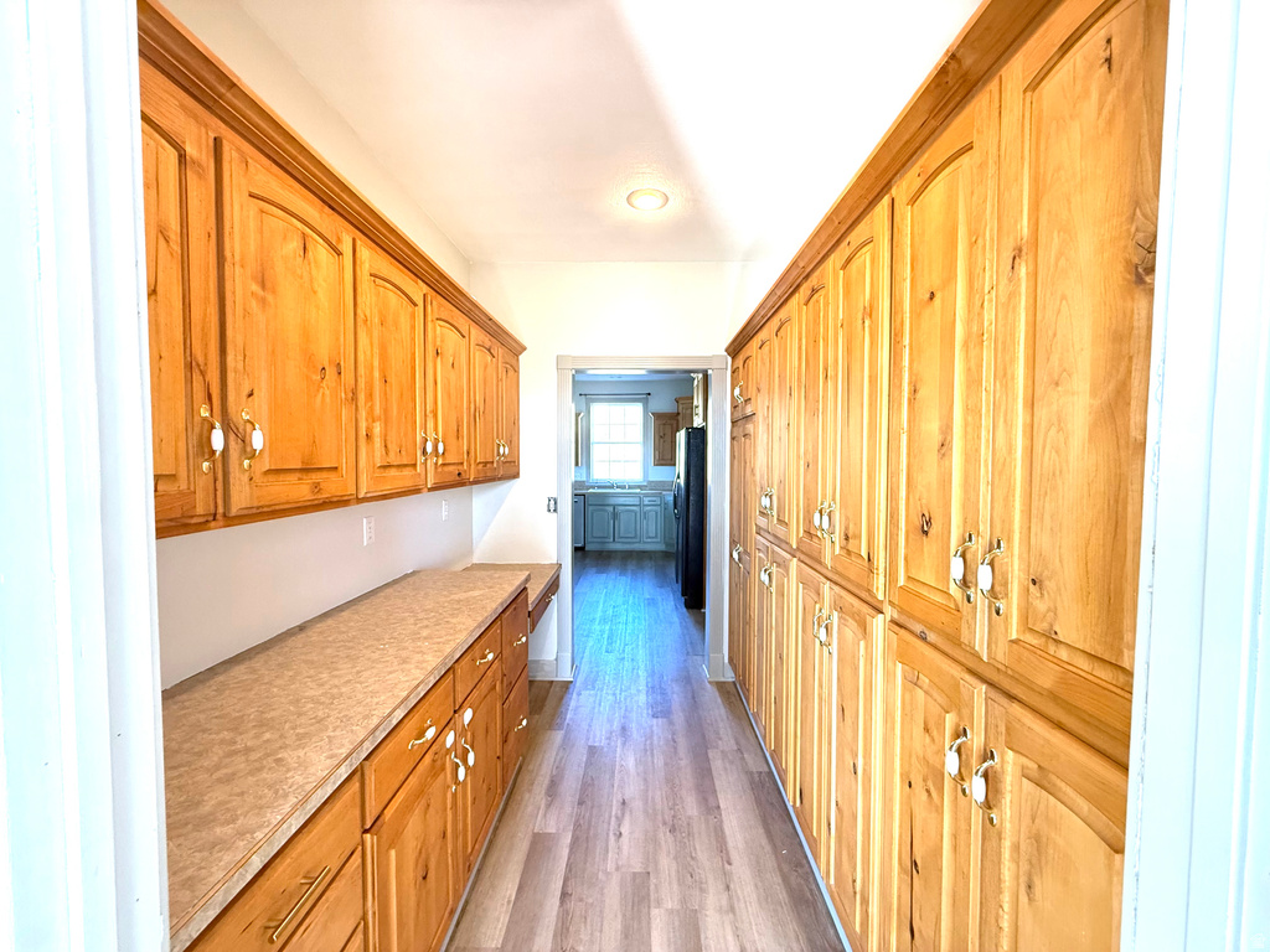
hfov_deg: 102.1
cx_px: 635
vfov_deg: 85.7
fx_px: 514
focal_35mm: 14
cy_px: 476
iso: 320
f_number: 2.2
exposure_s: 1/82
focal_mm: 2.22
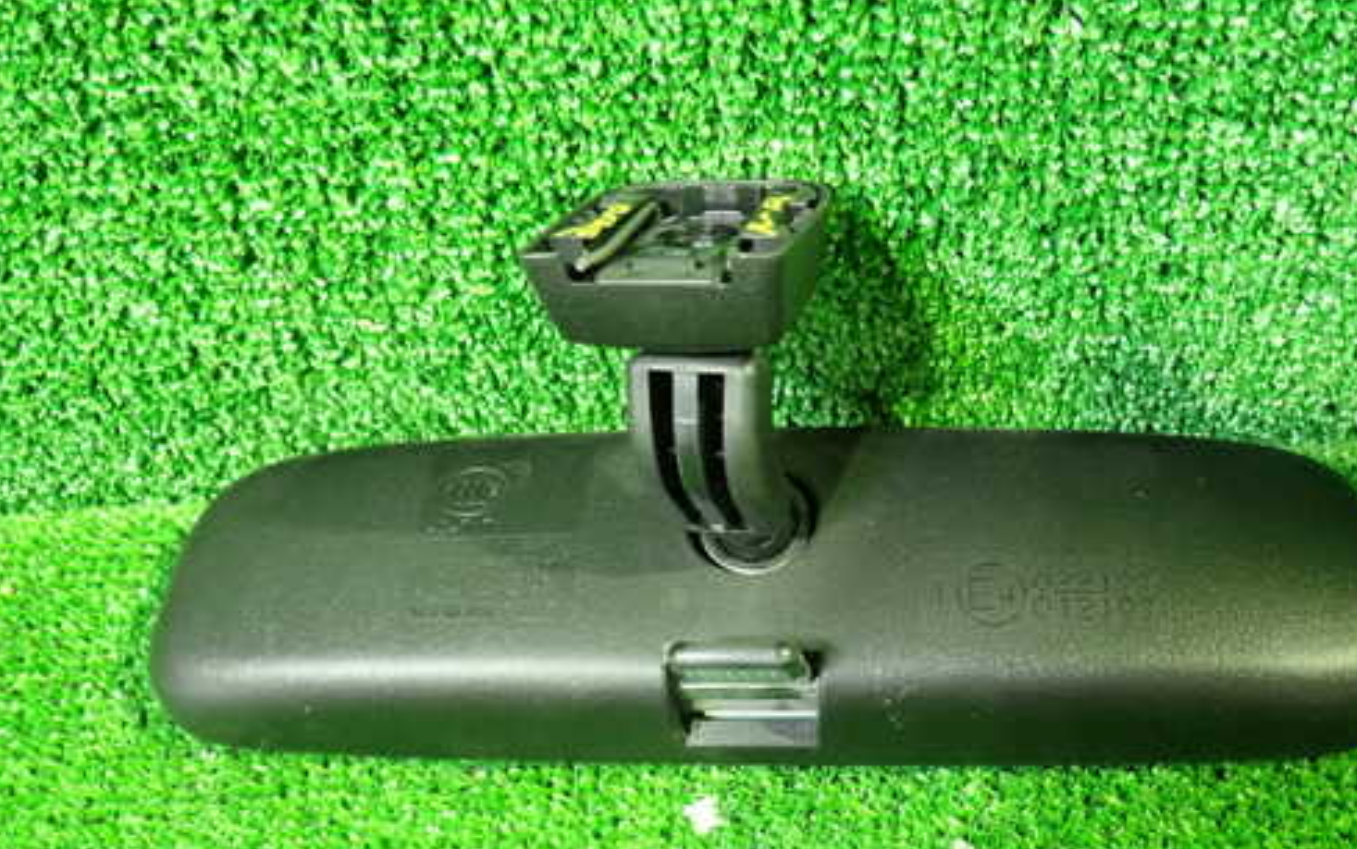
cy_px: 458
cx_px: 805
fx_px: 1443
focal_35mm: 39
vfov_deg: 32.8
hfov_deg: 50.1
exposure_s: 1/13
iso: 800
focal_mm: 5.4
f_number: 2.3
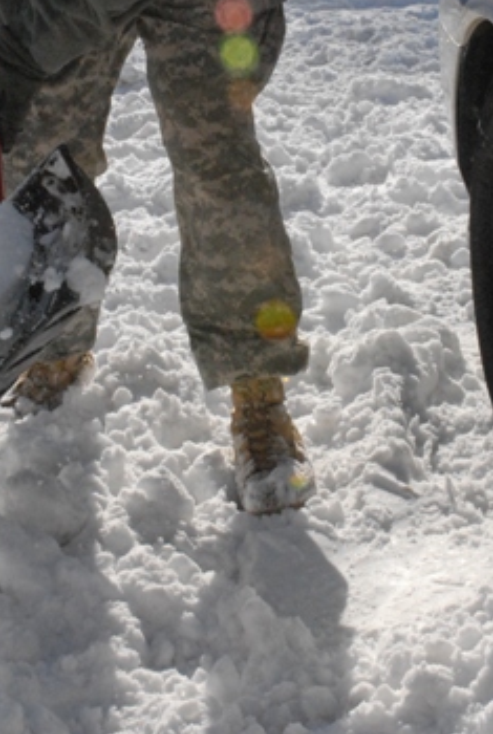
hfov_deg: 15.8
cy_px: 149
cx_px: 252
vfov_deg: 23.0
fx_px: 1778
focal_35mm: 87
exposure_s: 1/1250
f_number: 18
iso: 1600
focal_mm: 28
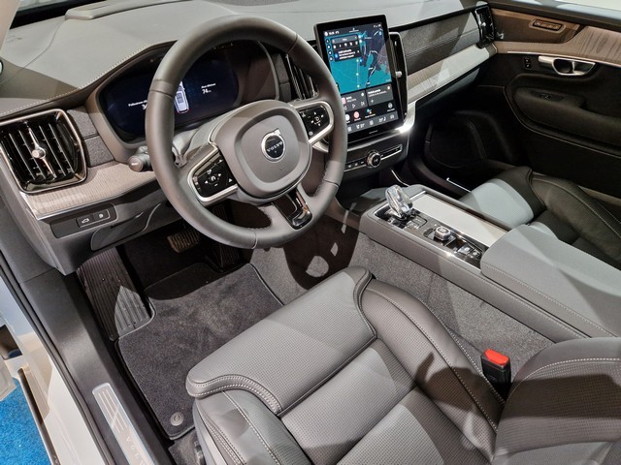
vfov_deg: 58.9
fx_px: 413
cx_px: 310
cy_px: 232
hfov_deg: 73.9
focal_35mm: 23
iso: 640
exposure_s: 1/50
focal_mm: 5.4
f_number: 1.8
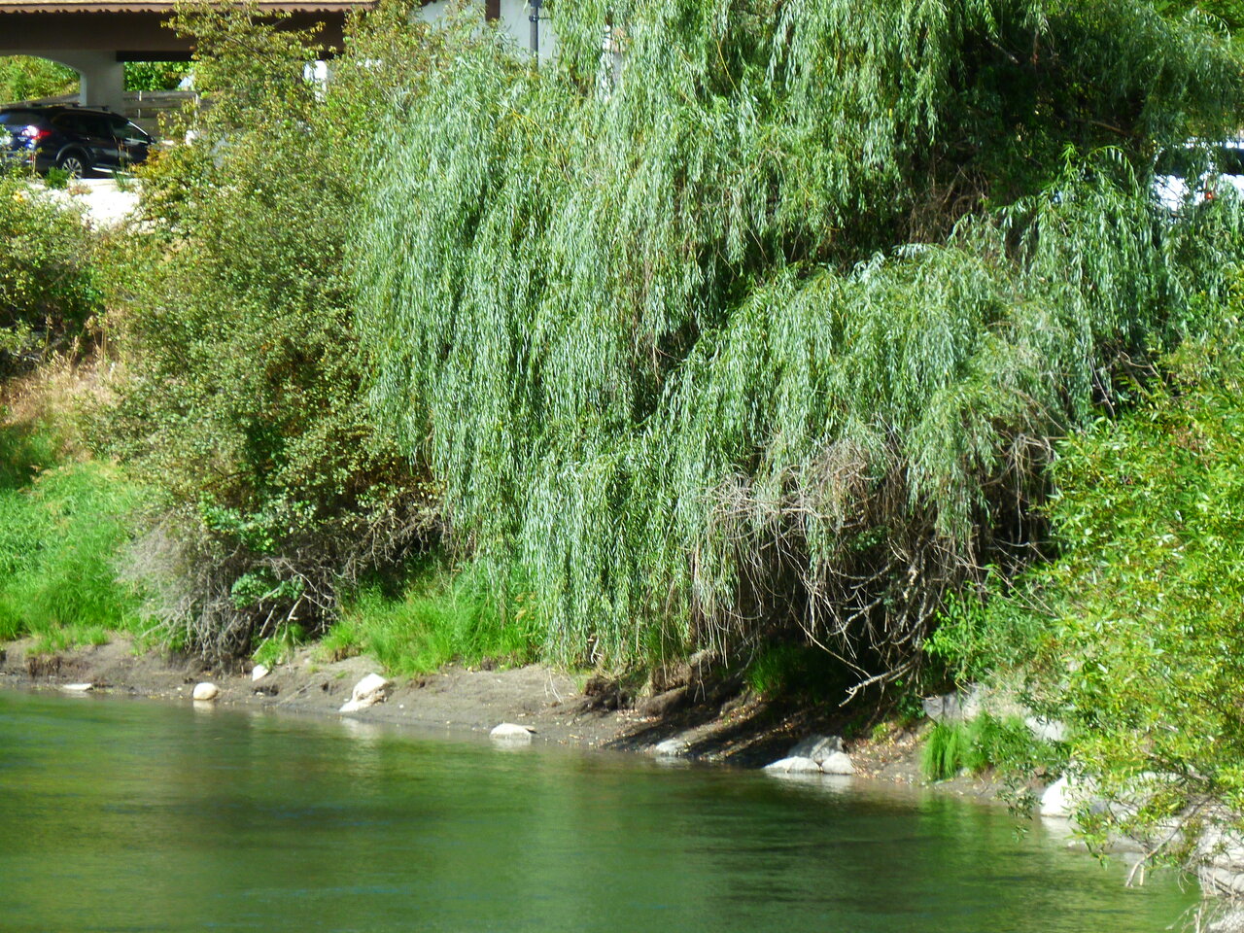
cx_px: 622
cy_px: 466
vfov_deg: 5.9
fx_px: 8984
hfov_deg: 7.9
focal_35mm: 250
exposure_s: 1/125
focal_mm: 36
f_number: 5.9
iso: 100
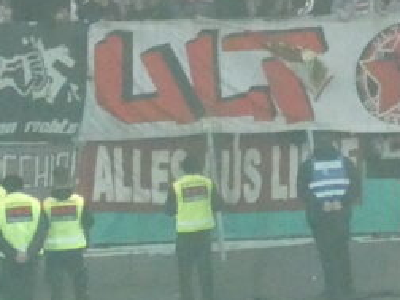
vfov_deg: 1.6
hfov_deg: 2.2
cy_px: -413
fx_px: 10481
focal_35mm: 907
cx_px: 457
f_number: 5.4
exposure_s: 1/80
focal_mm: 25.6
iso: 800
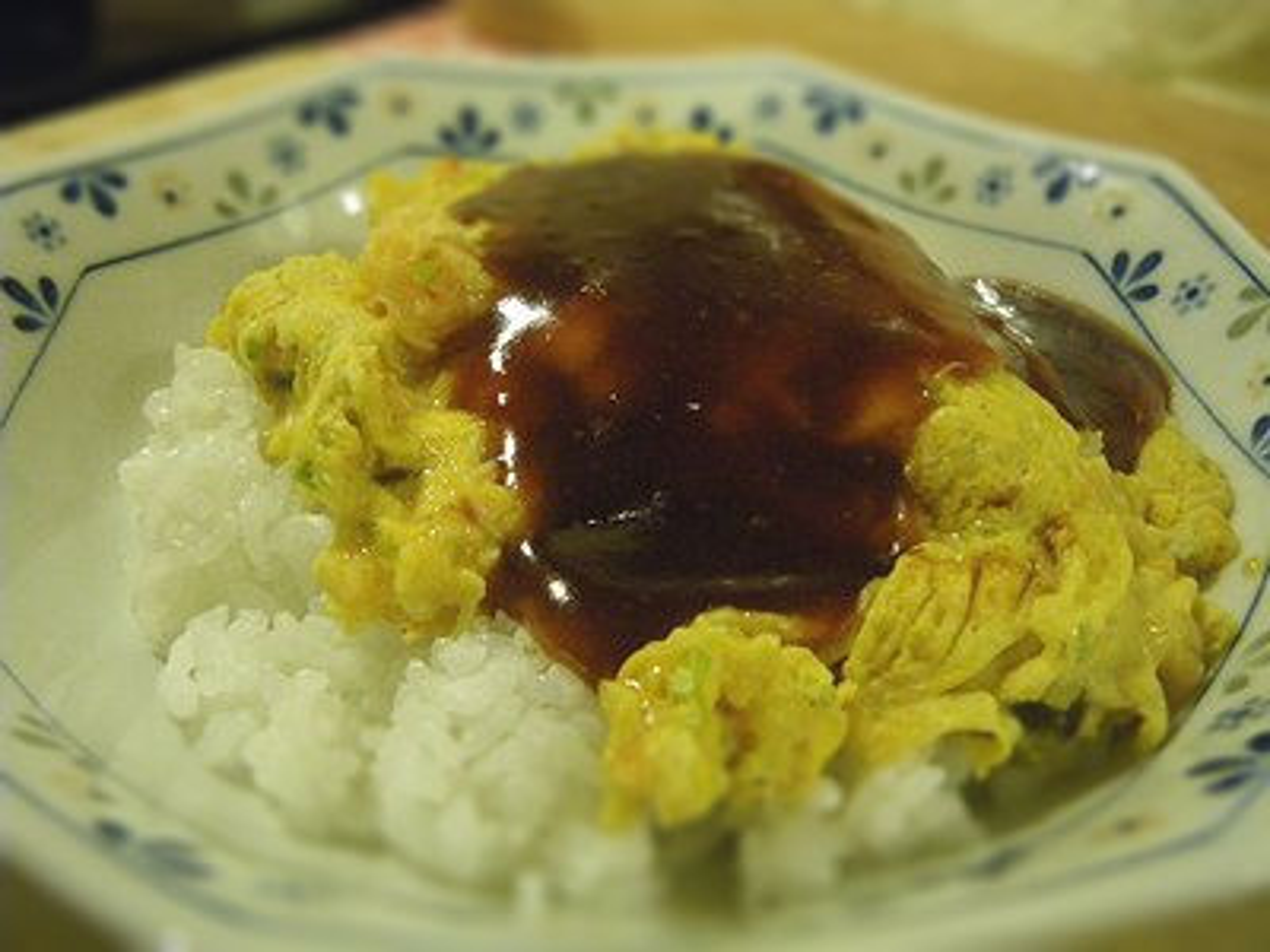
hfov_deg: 54.0
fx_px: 1247
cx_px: 635
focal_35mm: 34
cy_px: 476
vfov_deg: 41.8
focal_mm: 6.1
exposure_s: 1/8
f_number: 3.8
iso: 800
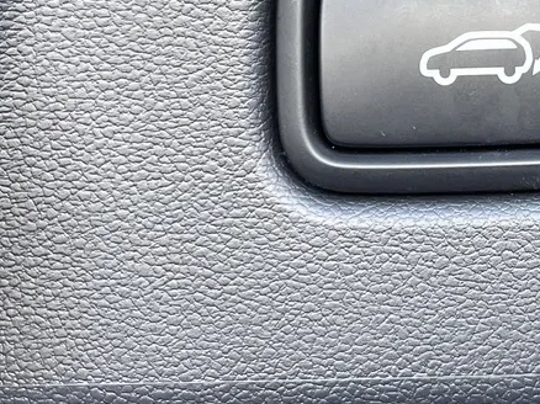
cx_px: 576
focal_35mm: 95
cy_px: -75
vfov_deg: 15.0
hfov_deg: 19.9
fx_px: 1481
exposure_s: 1/122
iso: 100
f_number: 1.6
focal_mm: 5.1
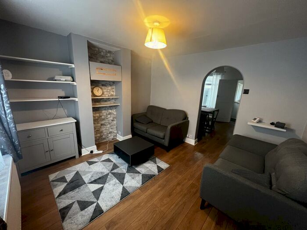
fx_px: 115
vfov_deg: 89.9
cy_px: 115
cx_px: 154
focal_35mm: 13
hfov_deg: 106.2
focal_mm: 1.57
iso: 640
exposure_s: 1/50
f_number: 1.8
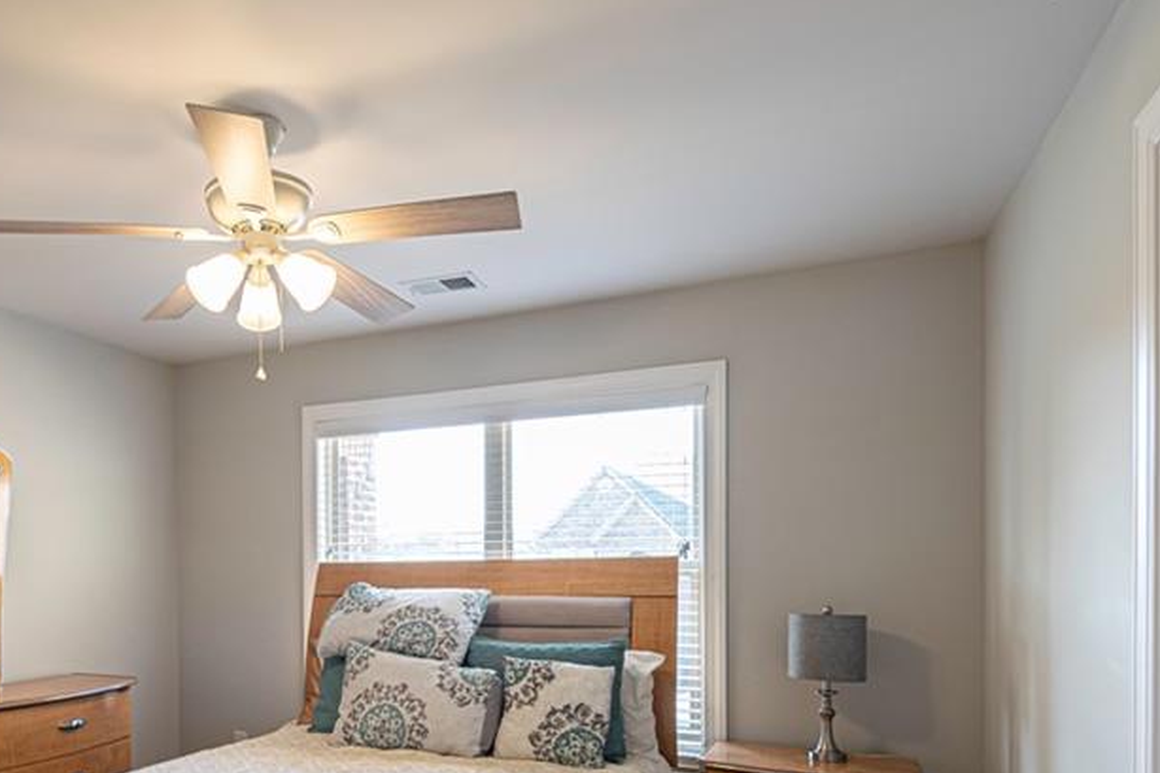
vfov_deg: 49.3
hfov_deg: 68.3
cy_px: 576
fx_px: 805
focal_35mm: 25
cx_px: 336
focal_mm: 10
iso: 200
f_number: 8
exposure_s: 1/13
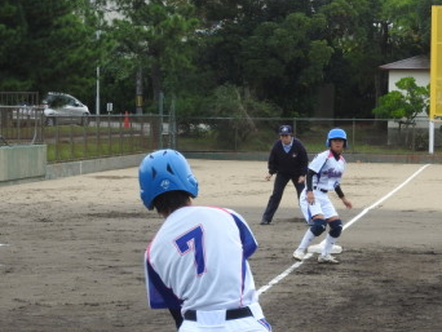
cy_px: 275
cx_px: 326
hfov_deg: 10.7
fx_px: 2351
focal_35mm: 184
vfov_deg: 8.1
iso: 100
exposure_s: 1/200
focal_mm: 18.8
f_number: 4.8
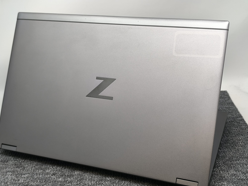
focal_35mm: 49
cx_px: 117
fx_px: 351
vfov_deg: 29.7
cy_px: 98
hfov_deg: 38.9
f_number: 1.65
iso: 160
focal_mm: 6.14
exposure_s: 1/100
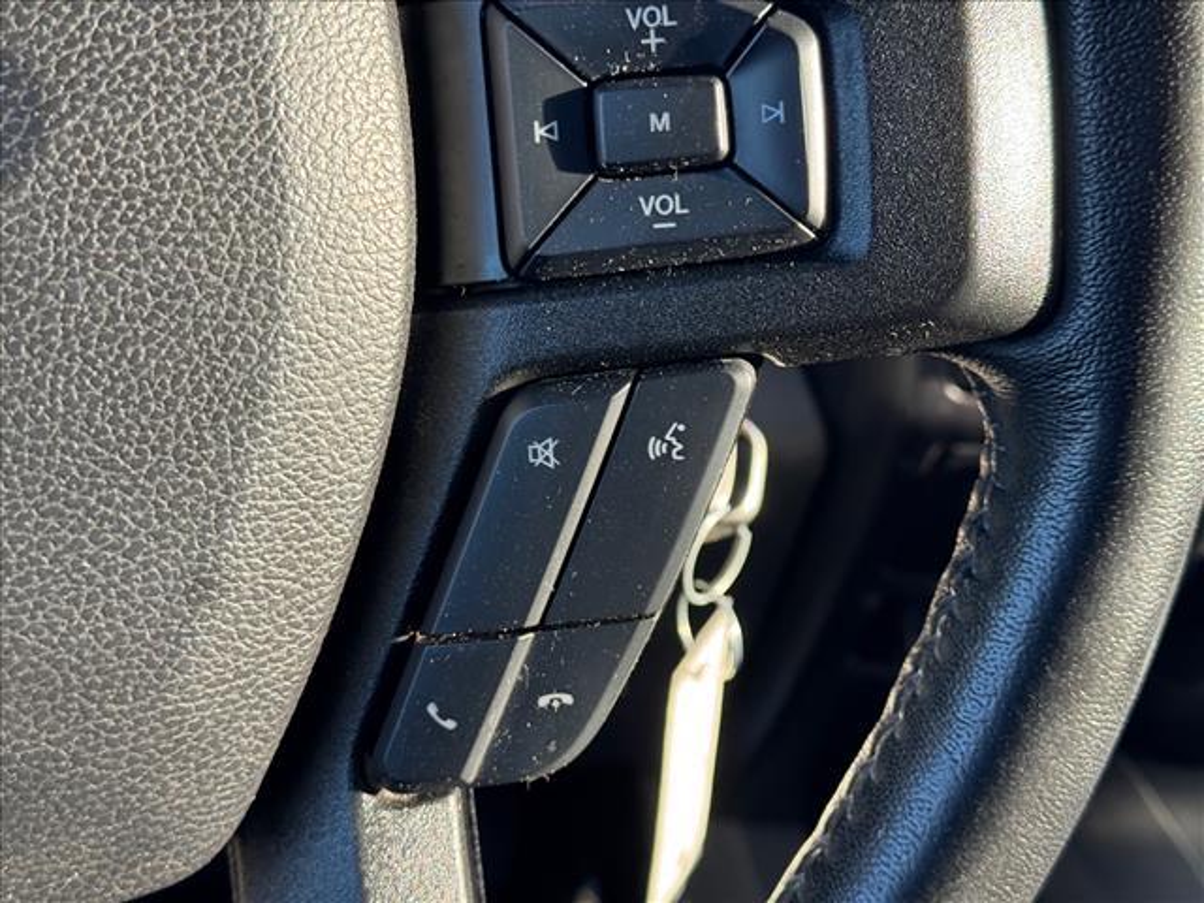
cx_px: 602
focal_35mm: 48
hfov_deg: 39.7
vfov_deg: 30.3
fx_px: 1670
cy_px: 452
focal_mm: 6.76
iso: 50
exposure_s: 1/123
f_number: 1.78
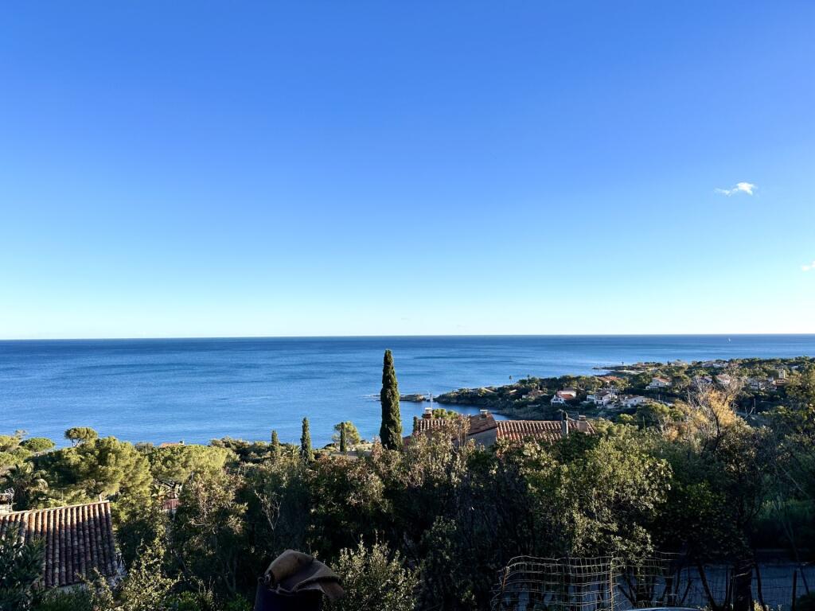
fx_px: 565
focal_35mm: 24
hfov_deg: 71.6
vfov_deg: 56.8
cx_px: 408
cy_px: 306
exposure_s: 1/3861
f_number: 1.78
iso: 80
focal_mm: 6.86
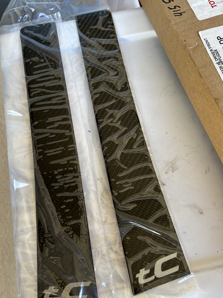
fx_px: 258
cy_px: 156
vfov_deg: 59.9
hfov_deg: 46.7
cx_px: 96
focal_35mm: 30
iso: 64
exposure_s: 1/121
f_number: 1.5
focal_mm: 5.7
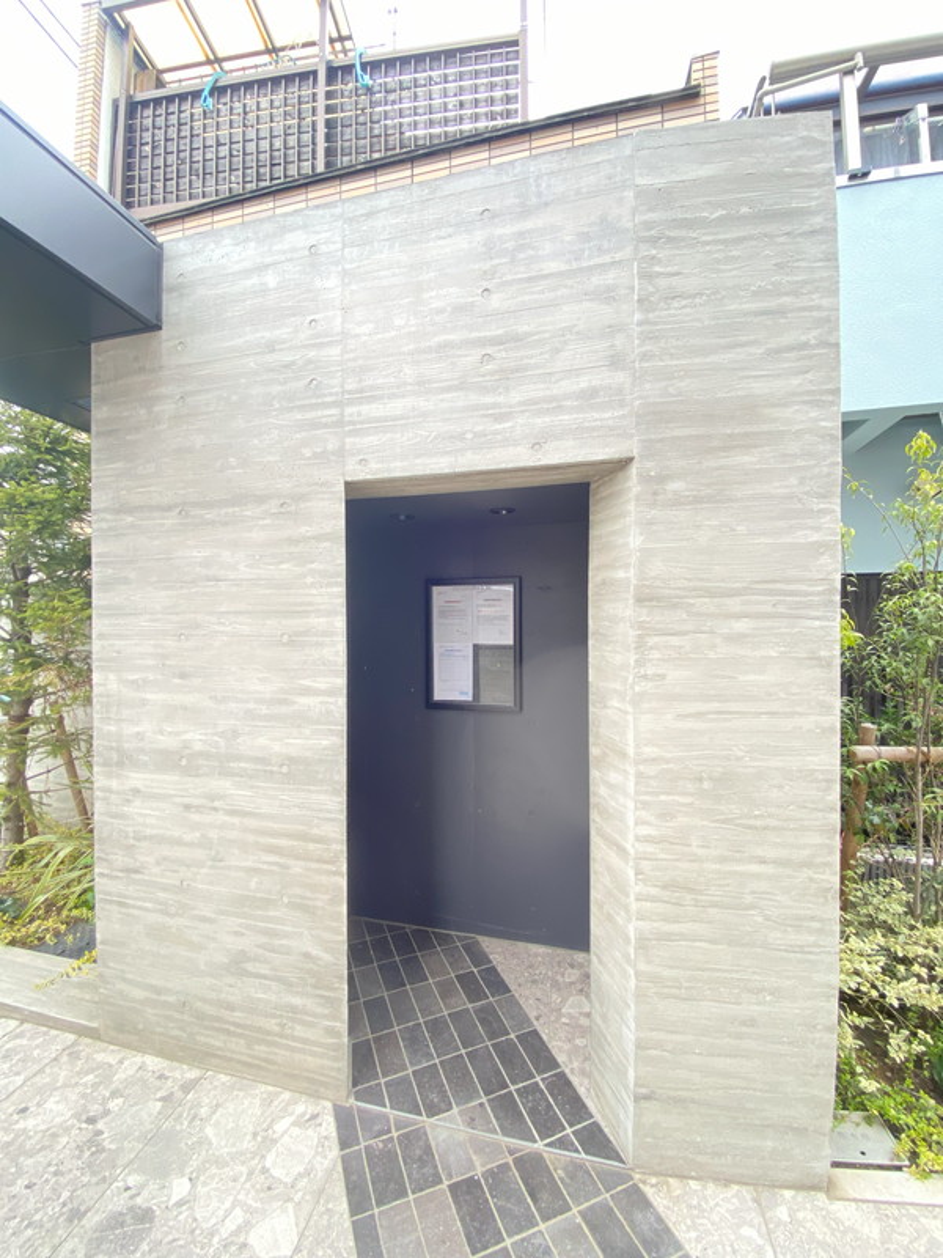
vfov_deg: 106.2
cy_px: 629
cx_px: 472
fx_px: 472
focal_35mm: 13
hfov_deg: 89.9
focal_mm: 1.54
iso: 125
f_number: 2.4
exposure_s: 1/122
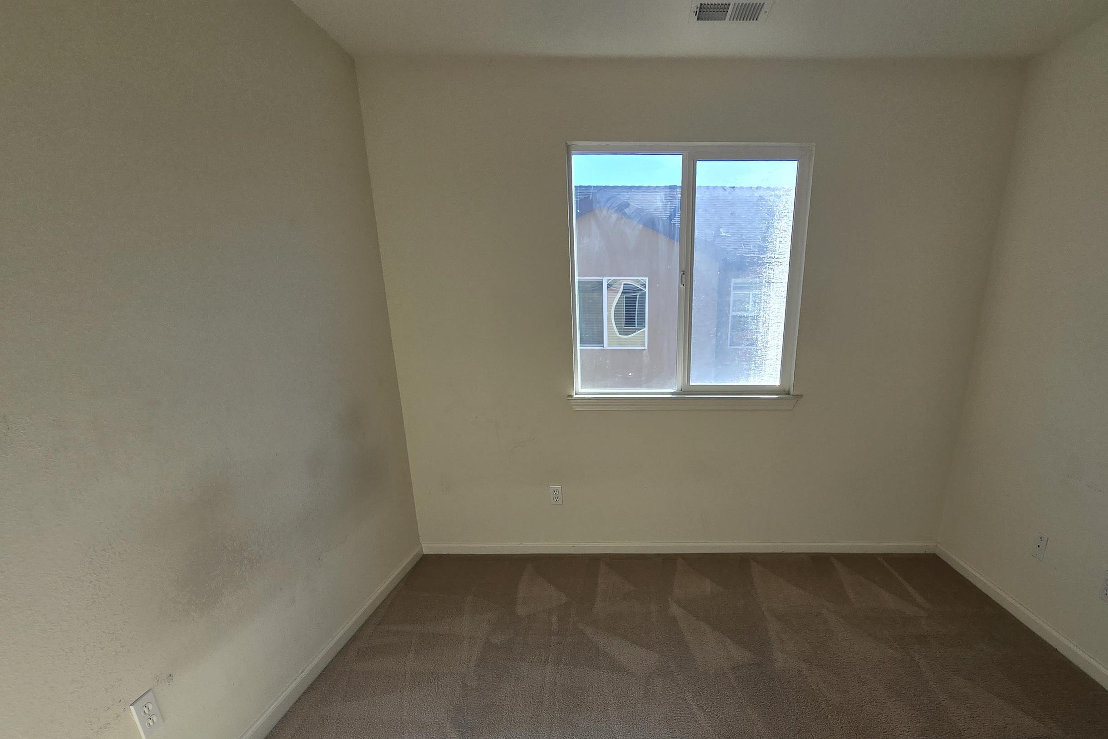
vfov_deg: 67.6
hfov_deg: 92.5
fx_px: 523
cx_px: 642
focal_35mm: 17
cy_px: 518
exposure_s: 1/553
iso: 50
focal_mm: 2.2
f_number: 2.2
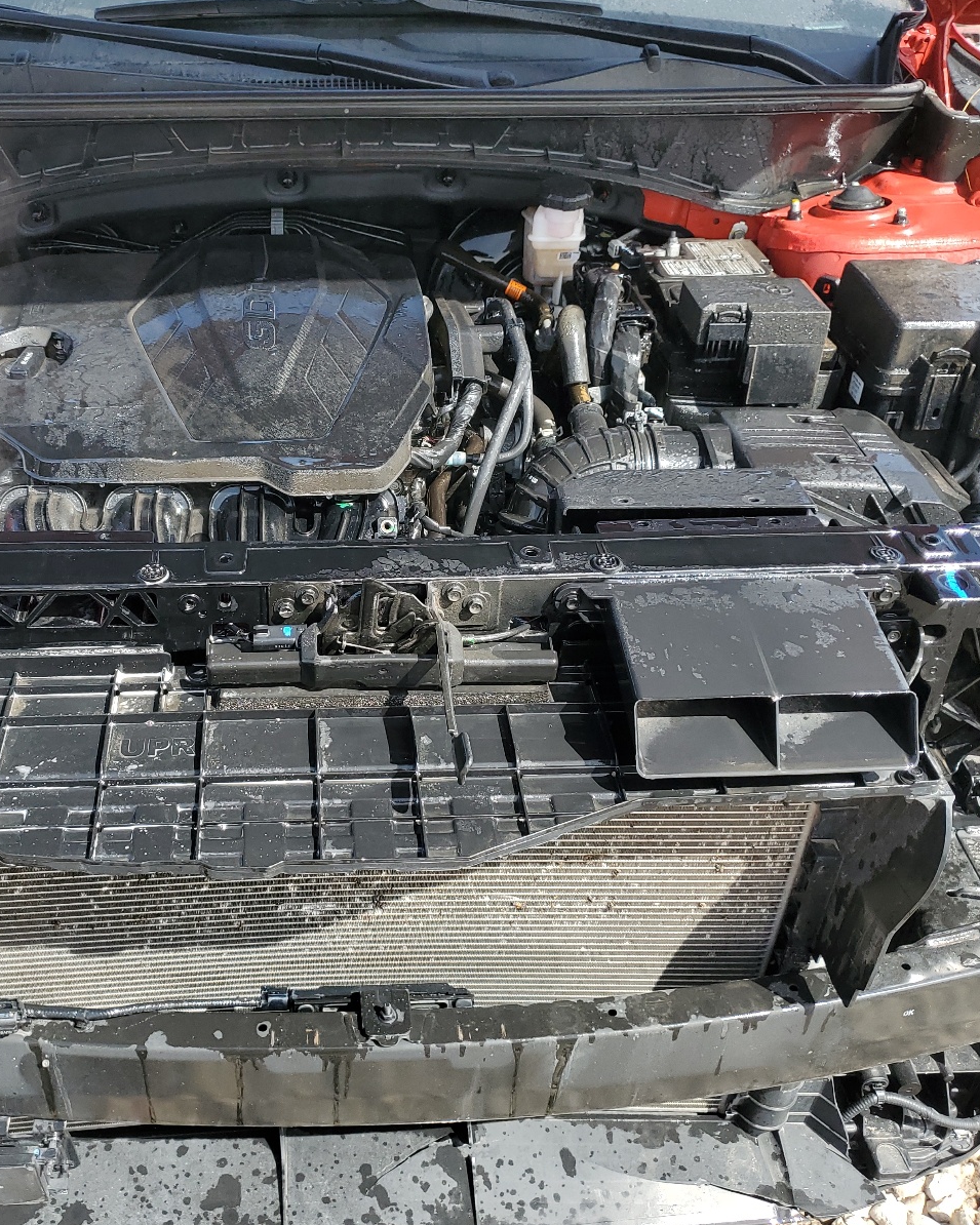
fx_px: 1233
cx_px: 332
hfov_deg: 42.8
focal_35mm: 34
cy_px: 615
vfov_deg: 52.8
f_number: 1.5
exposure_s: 1/1000
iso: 50
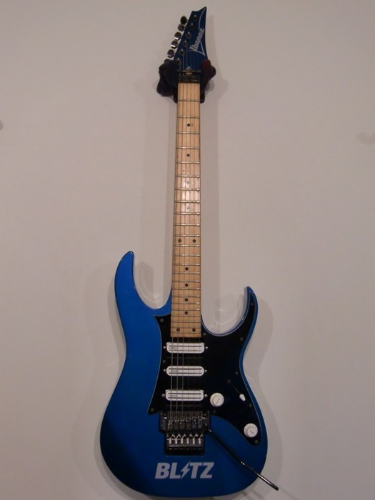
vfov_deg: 54.0
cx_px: 188
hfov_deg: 41.8
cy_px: 250
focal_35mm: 34
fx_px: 491
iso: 250
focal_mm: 6.1
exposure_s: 1/60
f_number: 3.6
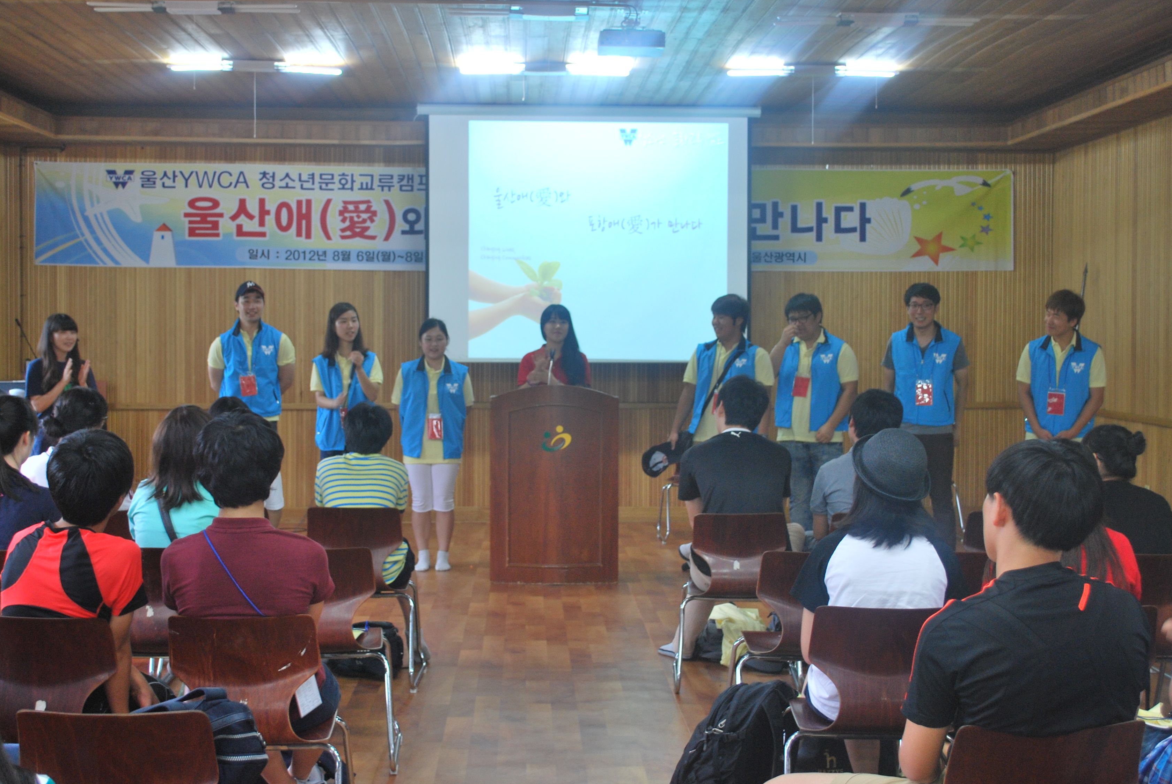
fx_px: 1467
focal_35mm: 45
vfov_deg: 29.9
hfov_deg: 43.6
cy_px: 373
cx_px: 575
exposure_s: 1/30
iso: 250
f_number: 4.5
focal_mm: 26
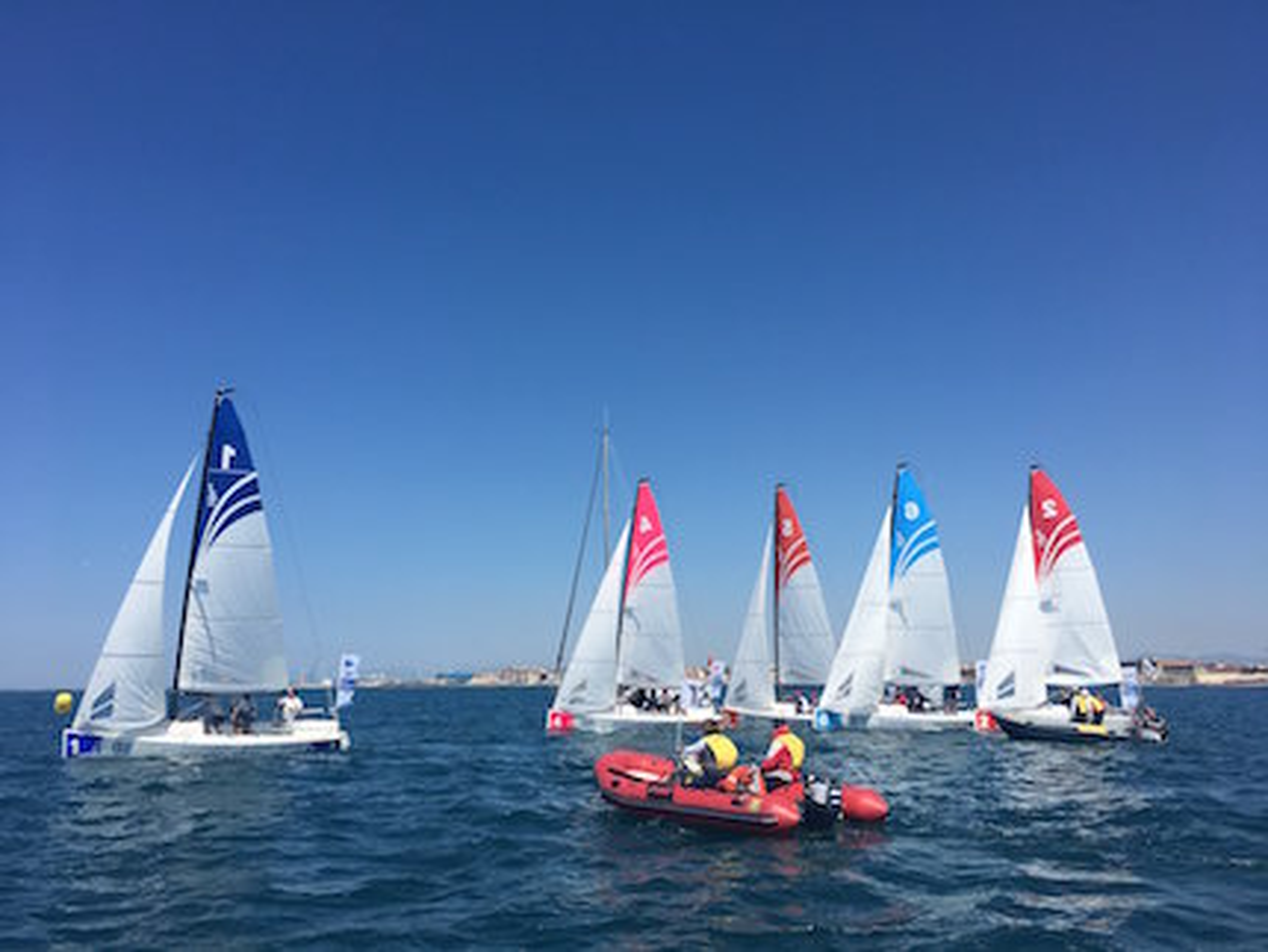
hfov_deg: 61.6
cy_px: 476
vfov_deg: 48.3
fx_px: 1063
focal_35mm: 29
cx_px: 634
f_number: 2.2
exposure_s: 1/2564
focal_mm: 4.15
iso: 25
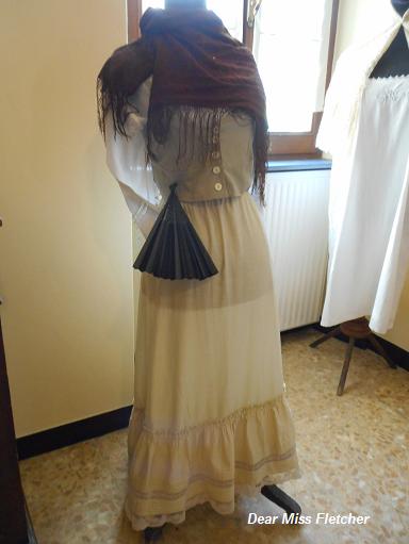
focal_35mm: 29
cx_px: 204
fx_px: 456
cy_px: 272
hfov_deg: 48.3
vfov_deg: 61.6
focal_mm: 5.2
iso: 400
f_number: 4
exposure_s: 1/10
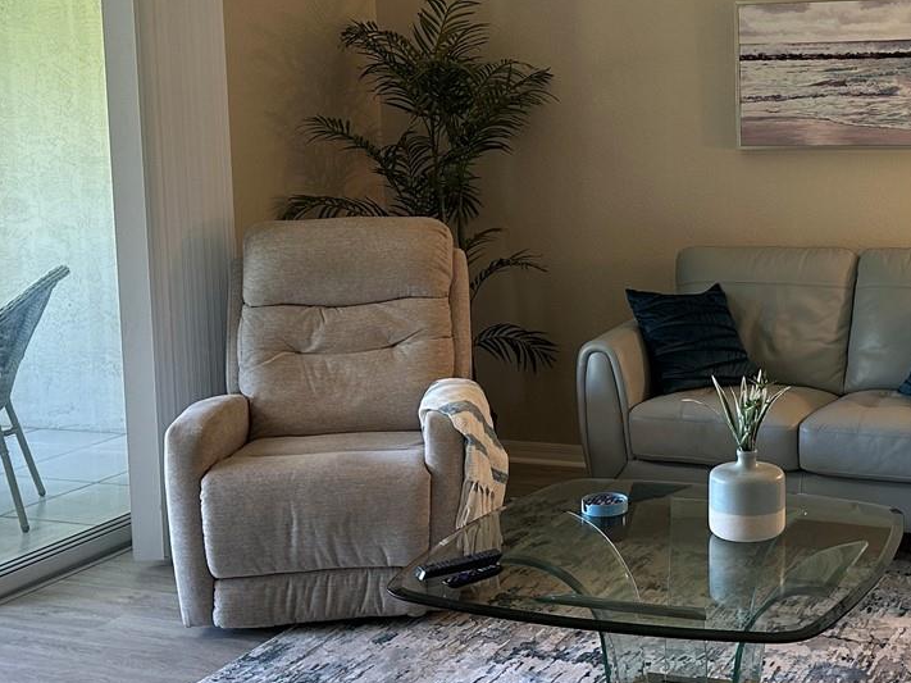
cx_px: 735
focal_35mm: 54
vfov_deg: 27.0
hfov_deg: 34.4
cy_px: 269
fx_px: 1421
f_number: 1.78
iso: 125
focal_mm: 6.86
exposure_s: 1/60
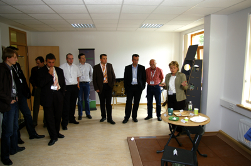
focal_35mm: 27
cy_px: 83
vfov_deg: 47.7
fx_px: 188
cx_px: 126
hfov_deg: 67.5
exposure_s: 1/45
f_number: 3.5
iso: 200
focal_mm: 18
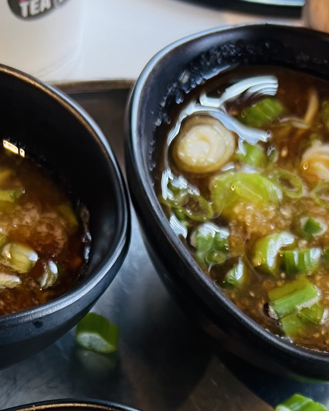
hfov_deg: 21.5
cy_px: 525
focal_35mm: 71
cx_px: 191
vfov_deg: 23.8
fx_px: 864
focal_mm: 5.7
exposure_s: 1/60
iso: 80
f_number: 1.5
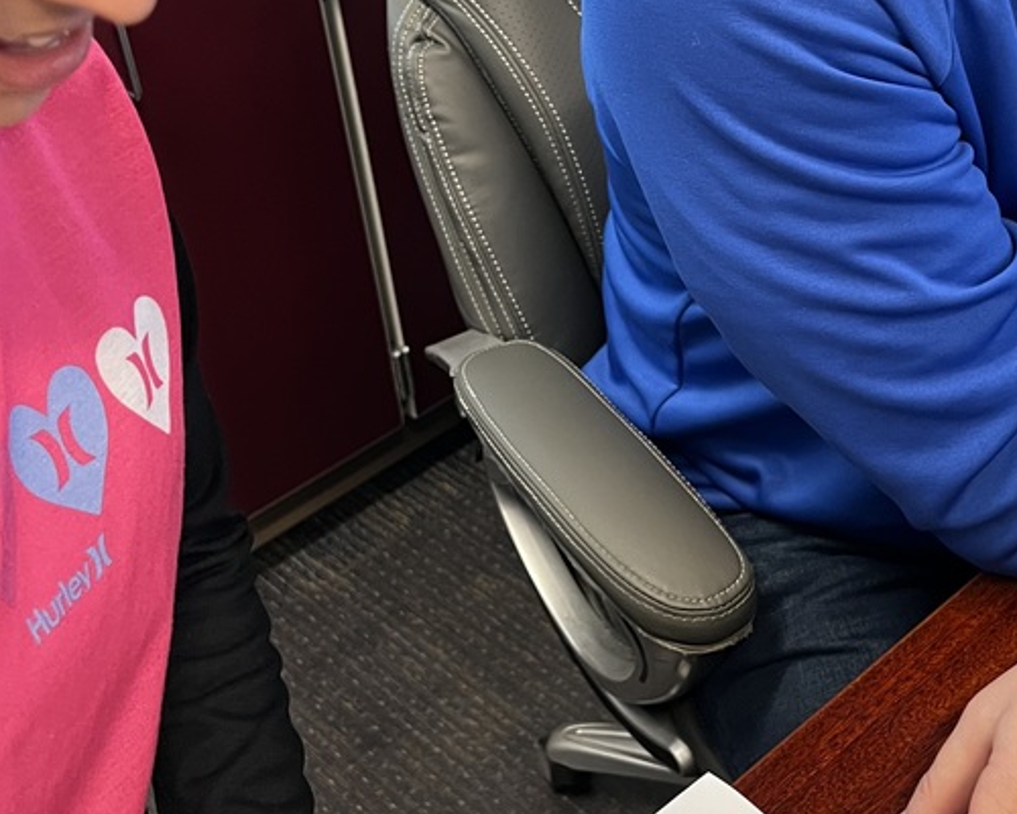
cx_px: 592
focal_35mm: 52
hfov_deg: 35.9
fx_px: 1565
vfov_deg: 29.1
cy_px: 340
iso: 500
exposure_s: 1/60
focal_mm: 5.7
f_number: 1.5
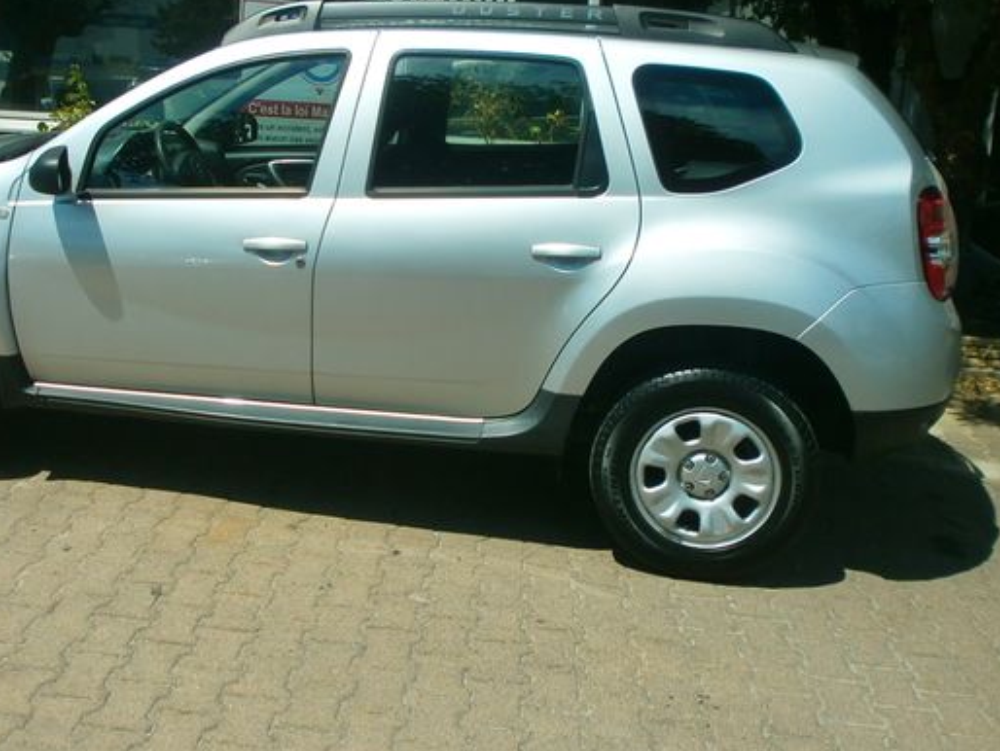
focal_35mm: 42
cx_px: 383
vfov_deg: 34.1
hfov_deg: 44.5
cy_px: 261
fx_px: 1214
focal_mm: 4.8
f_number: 2.9
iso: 100
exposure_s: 1/1250
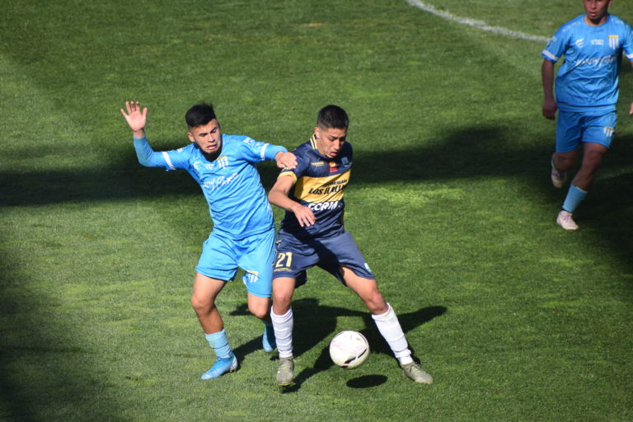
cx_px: 316
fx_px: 7912
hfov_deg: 4.6
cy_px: 211
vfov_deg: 3.1
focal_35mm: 450
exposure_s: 1/1250
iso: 400
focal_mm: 300
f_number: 6.3
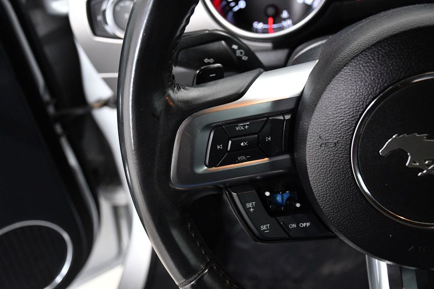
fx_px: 542
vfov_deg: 29.8
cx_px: 217
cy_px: 144
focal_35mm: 45
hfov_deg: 43.6
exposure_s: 1/125
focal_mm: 30
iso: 2500
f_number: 4.5
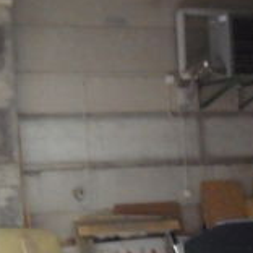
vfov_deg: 12.7
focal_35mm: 134
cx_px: 70
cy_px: 307
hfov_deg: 13.0
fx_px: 1108
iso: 800
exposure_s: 1/40
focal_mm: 6.2
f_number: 2.7
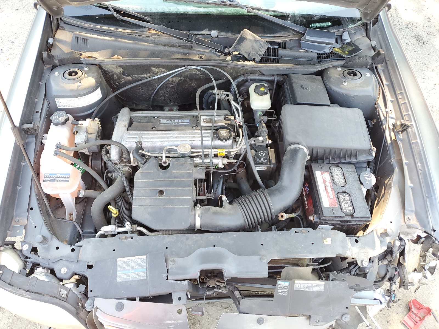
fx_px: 330
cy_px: 164
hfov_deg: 67.3
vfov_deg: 53.1
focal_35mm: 26
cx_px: 220
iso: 97
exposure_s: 1/120
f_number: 1.5
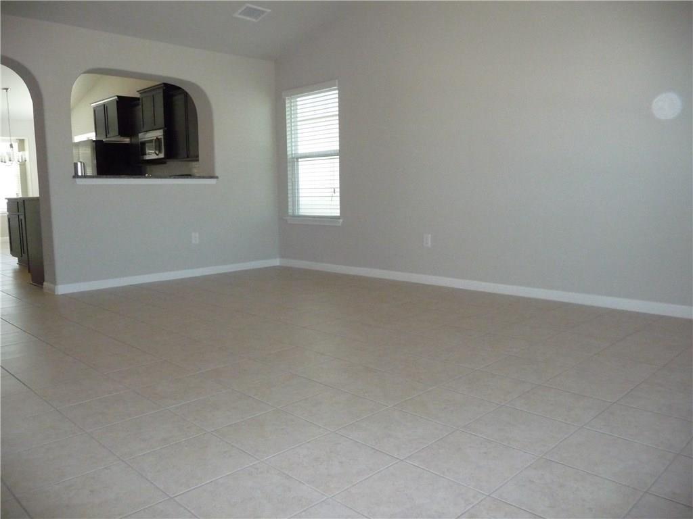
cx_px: 346
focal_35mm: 28
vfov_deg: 49.7
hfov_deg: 63.4
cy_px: 260
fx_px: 561
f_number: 3.3
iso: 800
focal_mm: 4.7
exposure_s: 1/125
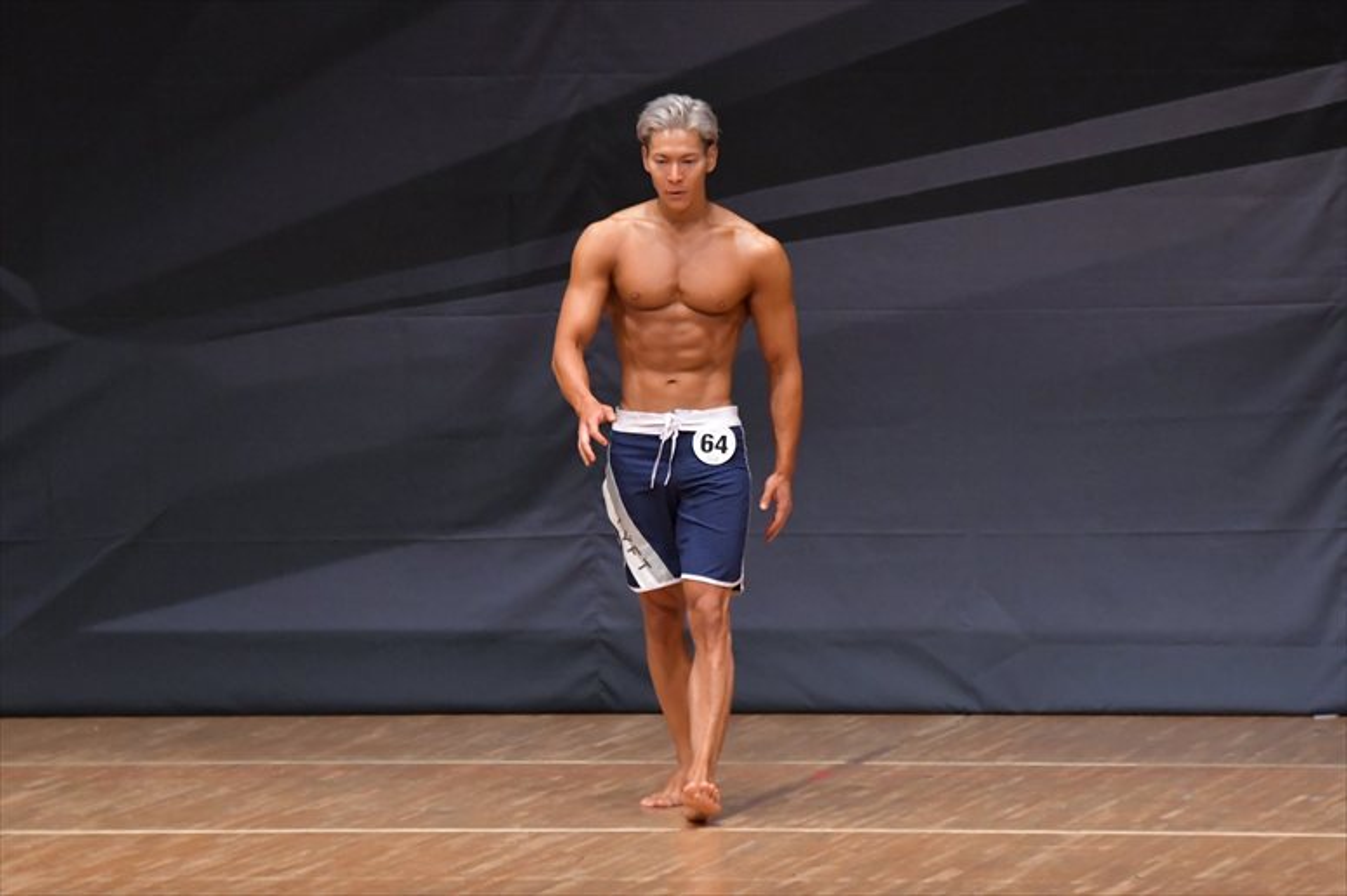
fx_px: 11220
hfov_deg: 6.9
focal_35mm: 300
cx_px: 674
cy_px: 448
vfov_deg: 4.6
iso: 6400
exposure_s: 1/400
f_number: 5.6
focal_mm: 200
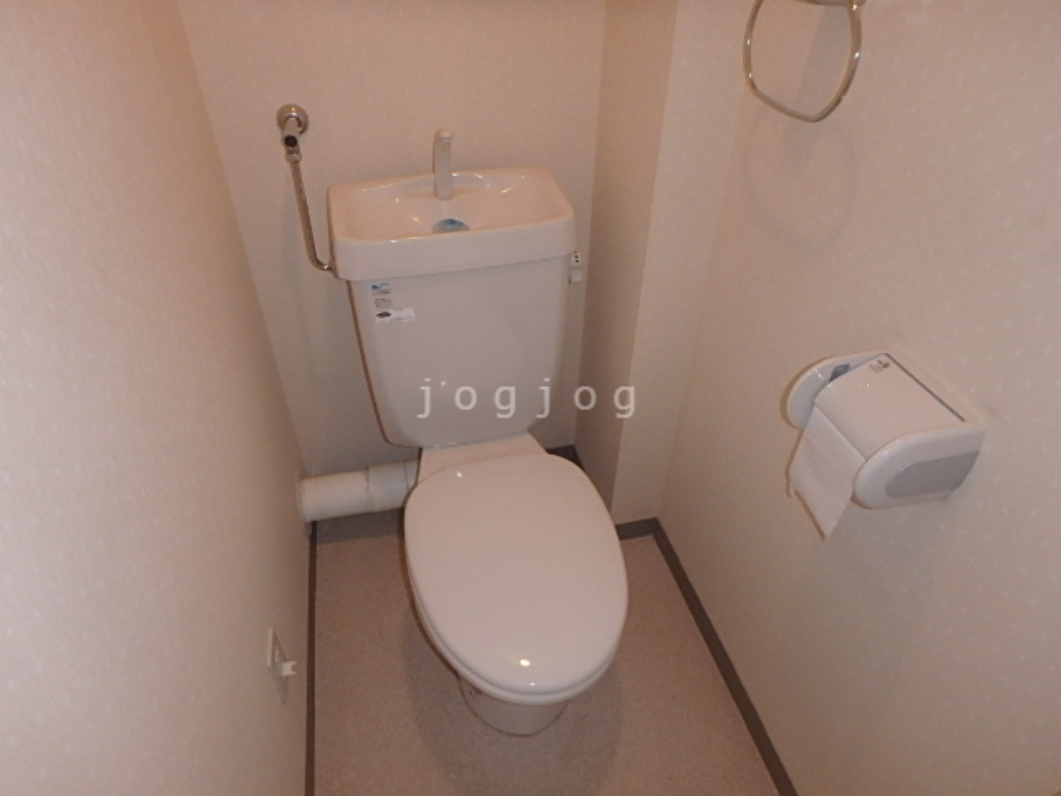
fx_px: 644
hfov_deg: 79.0
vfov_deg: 63.4
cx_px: 530
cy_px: 398
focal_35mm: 21
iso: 400
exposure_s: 1/30
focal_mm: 3.7
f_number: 3.5
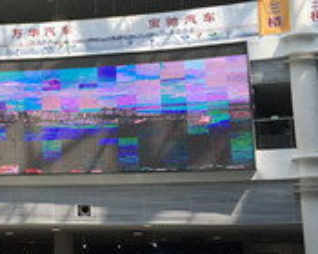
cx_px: -33
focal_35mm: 81
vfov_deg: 18.9
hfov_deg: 22.2
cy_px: 93
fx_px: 762
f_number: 2.2
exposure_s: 1/682
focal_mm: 4.15
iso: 32
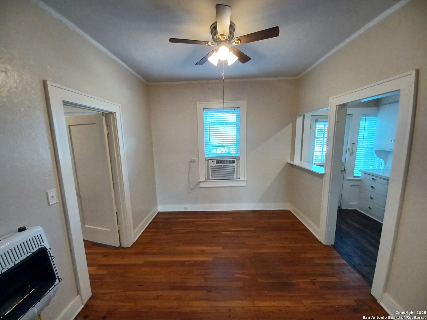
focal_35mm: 13
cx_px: 214
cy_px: 160
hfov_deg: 106.2
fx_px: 160
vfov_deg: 89.9
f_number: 2.2
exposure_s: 1/60
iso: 200
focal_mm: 1.42
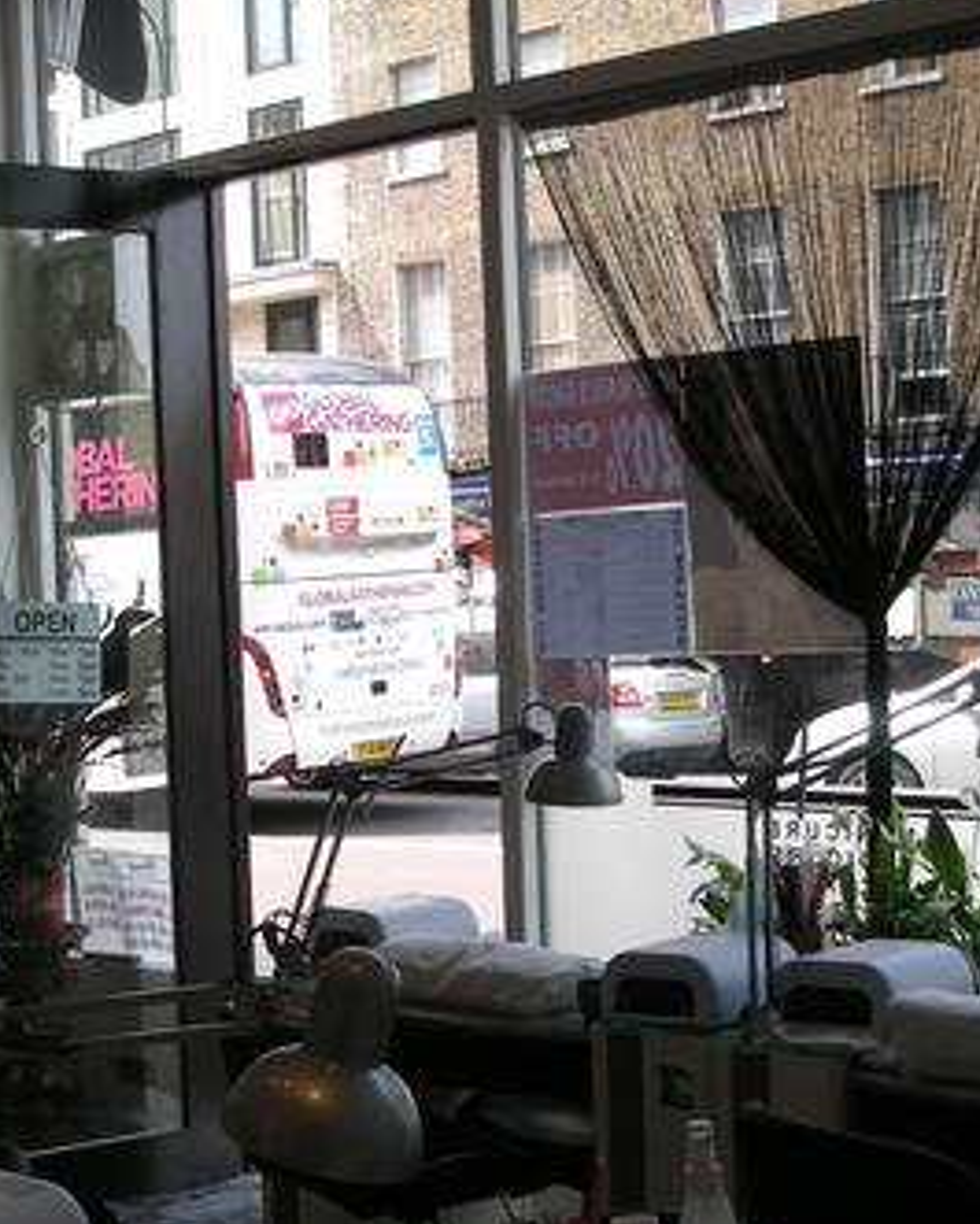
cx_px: 237
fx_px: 2356
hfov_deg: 23.3
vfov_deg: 29.0
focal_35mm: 65
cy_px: 789
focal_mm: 5.8
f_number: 2.8
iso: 50
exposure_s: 1/150
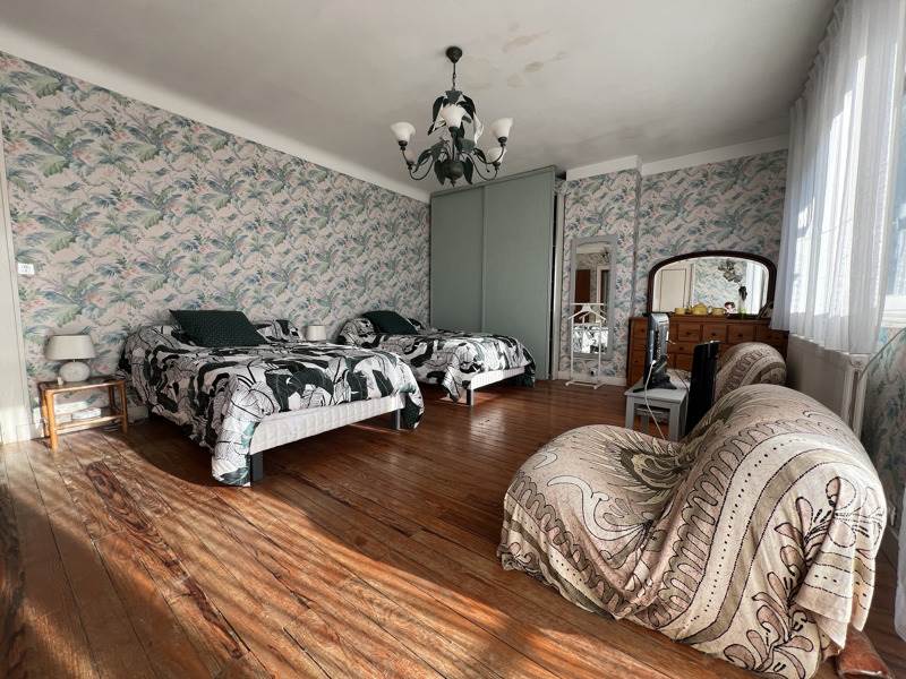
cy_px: 340
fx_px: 340
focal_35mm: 13
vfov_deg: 89.9
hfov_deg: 106.2
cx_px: 453
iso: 32
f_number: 1.8
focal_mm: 1.57
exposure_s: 1/174
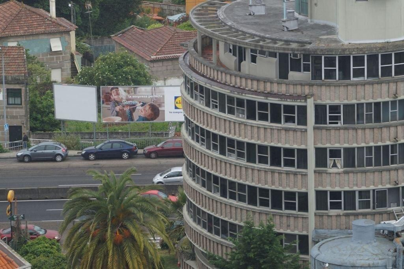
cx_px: 202
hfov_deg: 7.6
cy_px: 134
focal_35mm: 270
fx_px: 3029
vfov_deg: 5.1
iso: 200
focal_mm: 180
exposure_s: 1/320
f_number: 5
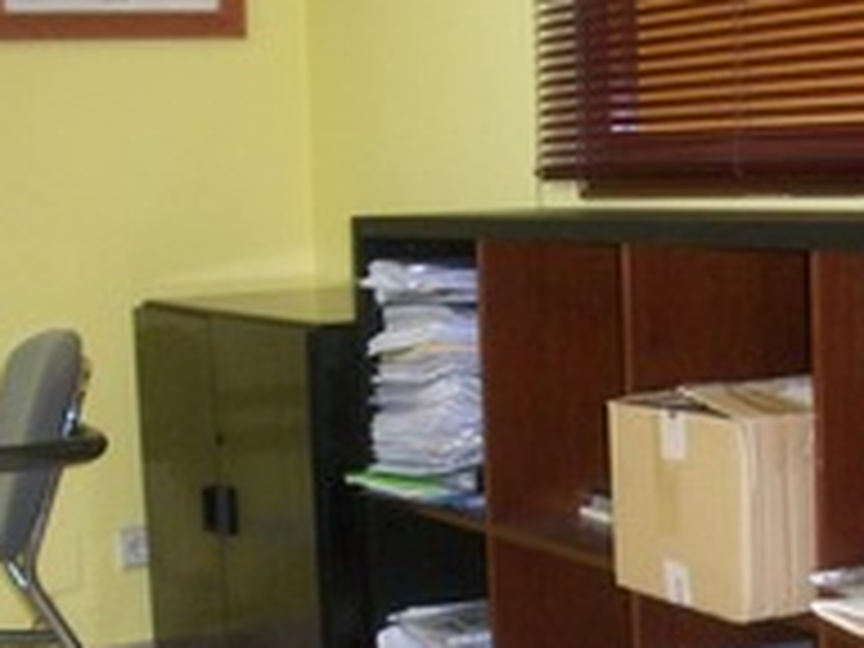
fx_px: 2097
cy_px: 479
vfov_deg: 17.5
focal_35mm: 84
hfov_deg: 23.0
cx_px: 666
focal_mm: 6.3
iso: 320
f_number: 3.1
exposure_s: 1/30
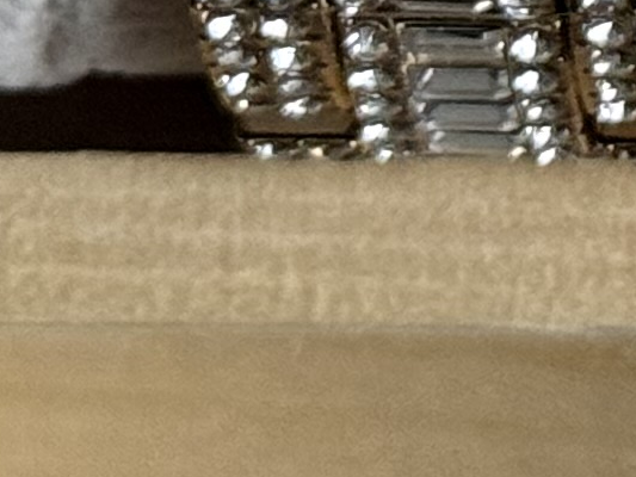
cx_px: 1424
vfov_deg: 4.0
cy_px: -766
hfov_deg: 5.3
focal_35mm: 363
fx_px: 6671
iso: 250
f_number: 1.78
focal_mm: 6.76
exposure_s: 1/50
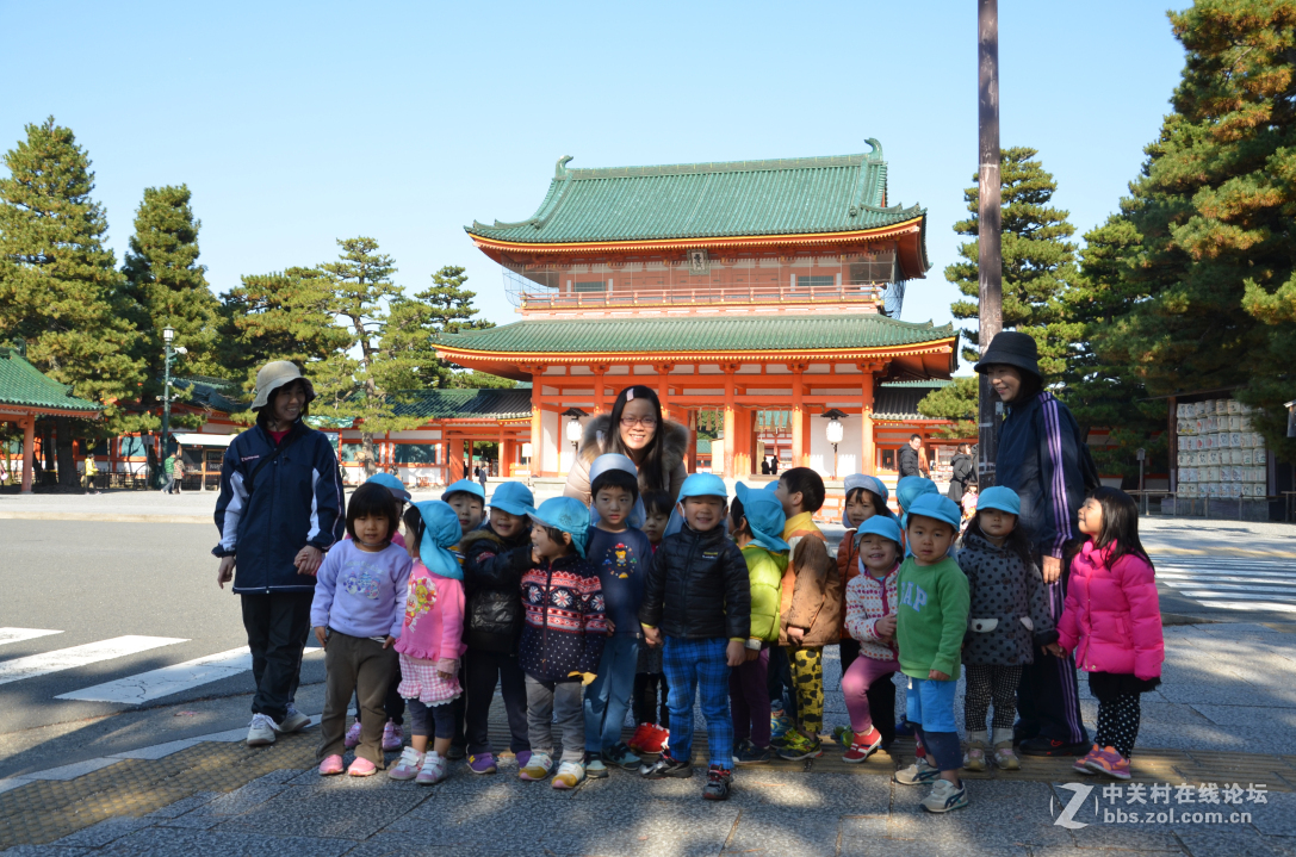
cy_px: 428
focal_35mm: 33
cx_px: 648
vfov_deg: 39.8
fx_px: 1185
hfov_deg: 57.3
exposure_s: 1/200
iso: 200
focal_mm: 22
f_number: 7.1
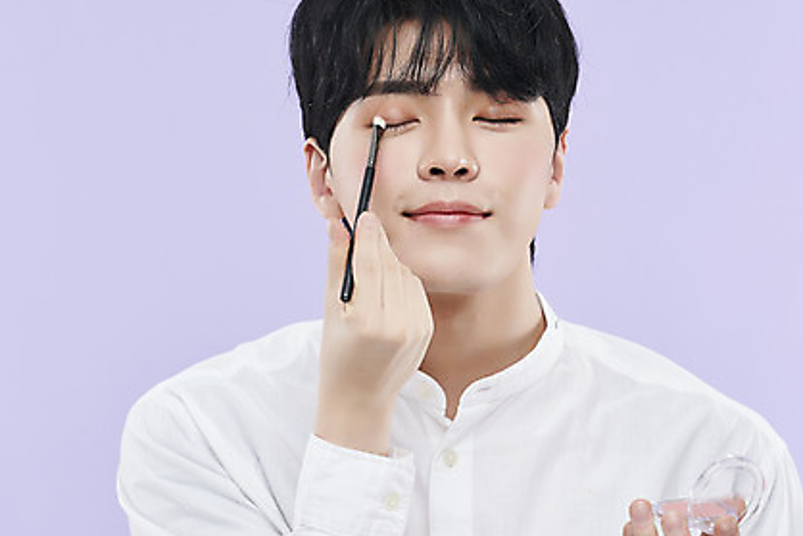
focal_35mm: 208
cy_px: 219
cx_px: 287
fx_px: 4641
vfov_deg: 6.6
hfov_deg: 9.9
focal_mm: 145
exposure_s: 1/125
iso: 31
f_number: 8
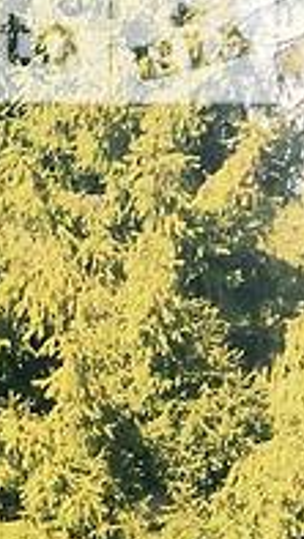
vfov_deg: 15.6
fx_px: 1832
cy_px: 774
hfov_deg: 7.5
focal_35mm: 128
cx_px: -781
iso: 32
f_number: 2.2
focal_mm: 4.2
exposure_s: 1/439
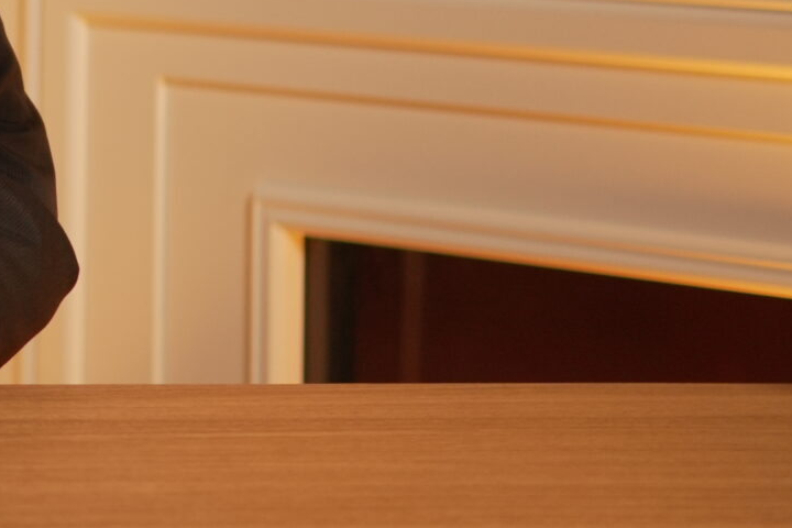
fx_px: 3520
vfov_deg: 8.4
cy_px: -247
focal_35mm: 160
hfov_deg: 12.1
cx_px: -469
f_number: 1.4
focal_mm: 30
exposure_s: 1/125
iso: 250
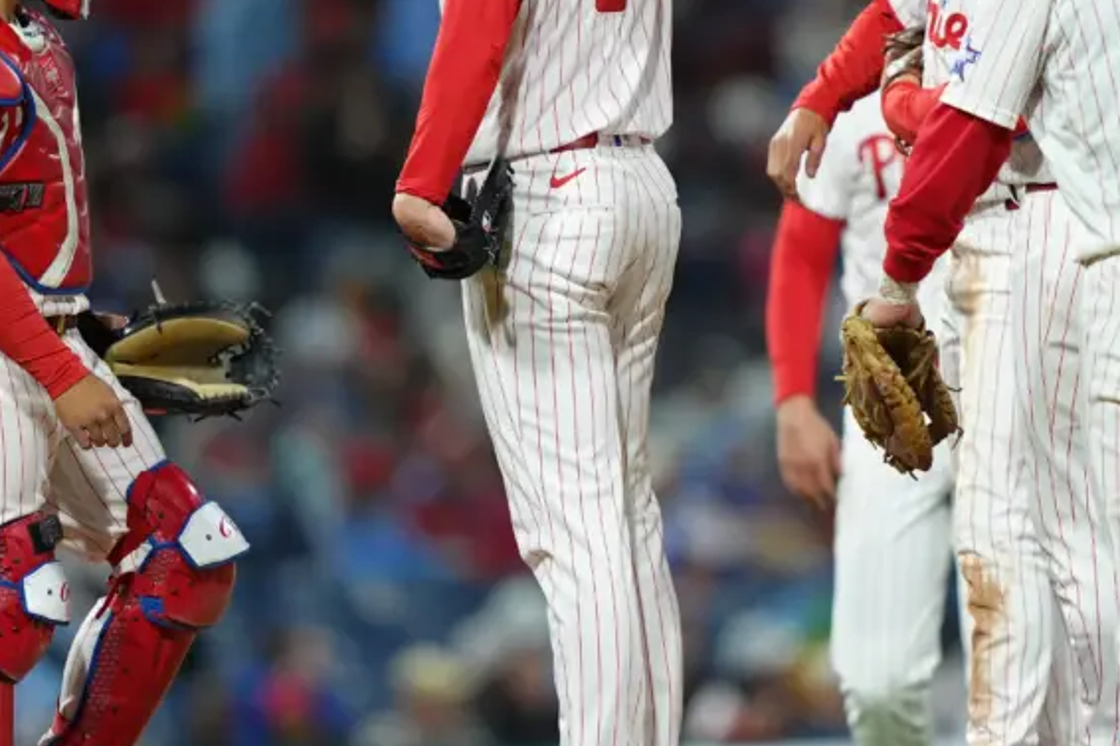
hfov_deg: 2.8
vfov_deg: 1.9
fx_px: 22517
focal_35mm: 724
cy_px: 268
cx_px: 546
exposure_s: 1/2000
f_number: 2.8
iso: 2000
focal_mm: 400
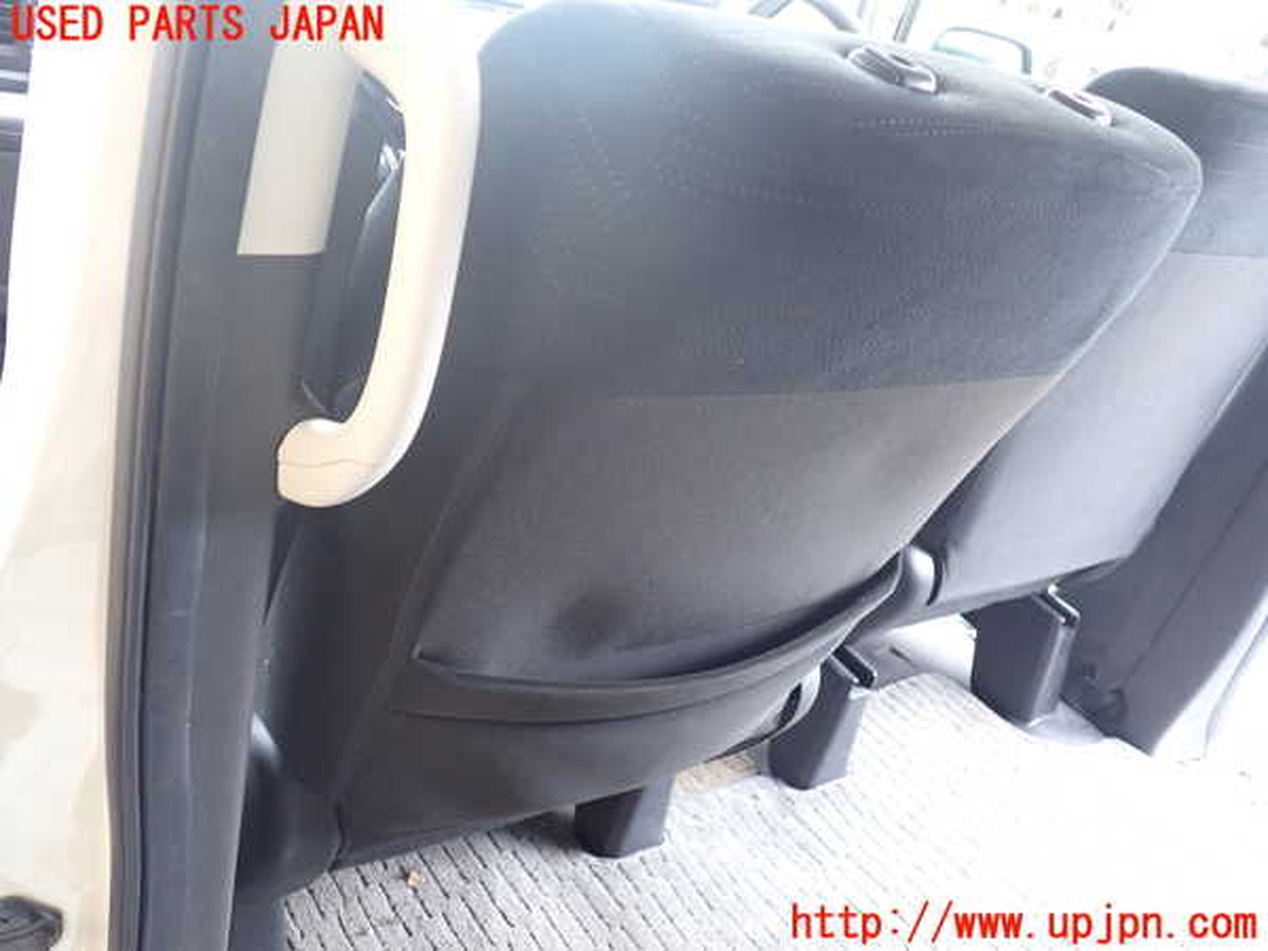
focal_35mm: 30
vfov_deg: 46.8
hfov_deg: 60.0
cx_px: 634
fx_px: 1099
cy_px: 476
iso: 250
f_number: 2.3
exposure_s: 1/30
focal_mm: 5.4
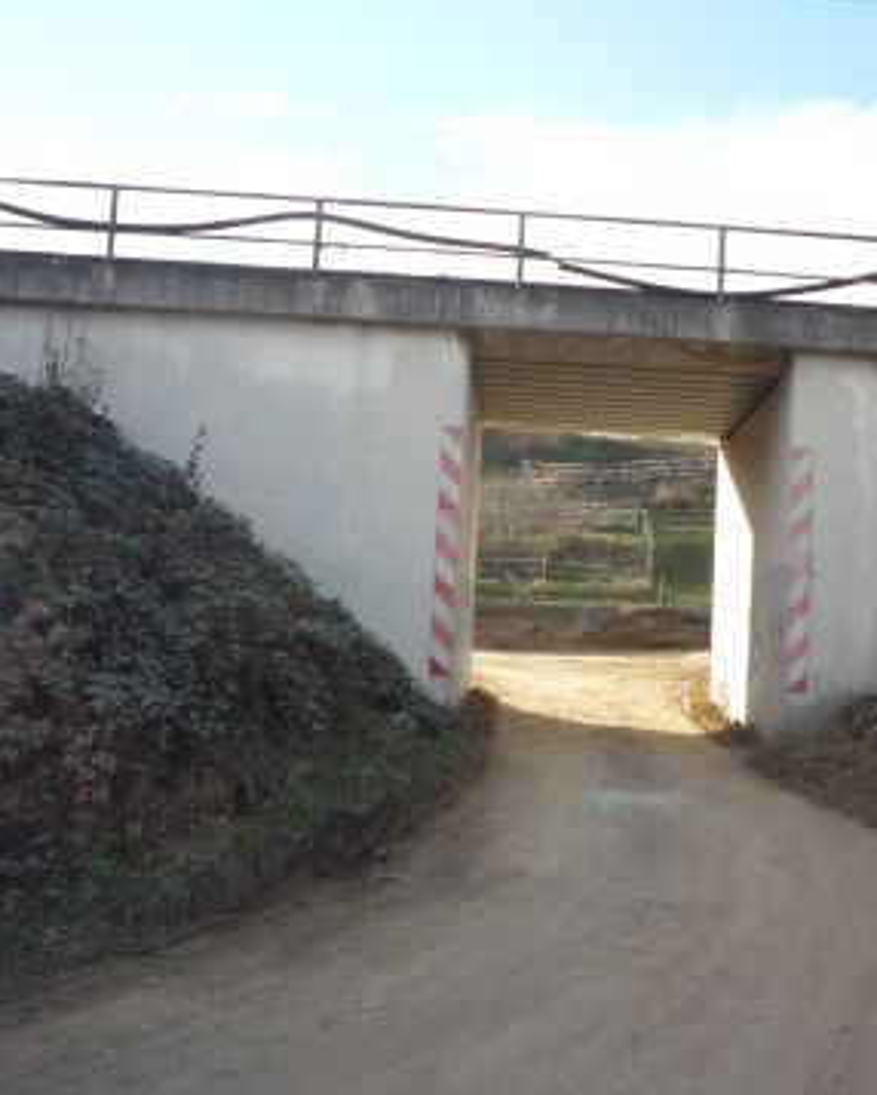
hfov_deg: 35.1
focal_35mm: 42
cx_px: 632
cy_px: 546
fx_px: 1362
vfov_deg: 43.8
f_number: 4
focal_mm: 5.2
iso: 100
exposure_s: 1/320
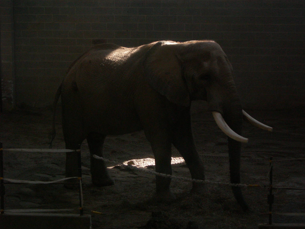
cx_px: 157
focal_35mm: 120
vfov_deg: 12.3
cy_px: 118
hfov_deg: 16.4
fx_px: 1057
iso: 200
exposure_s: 1/60
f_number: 4.9
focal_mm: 23.4
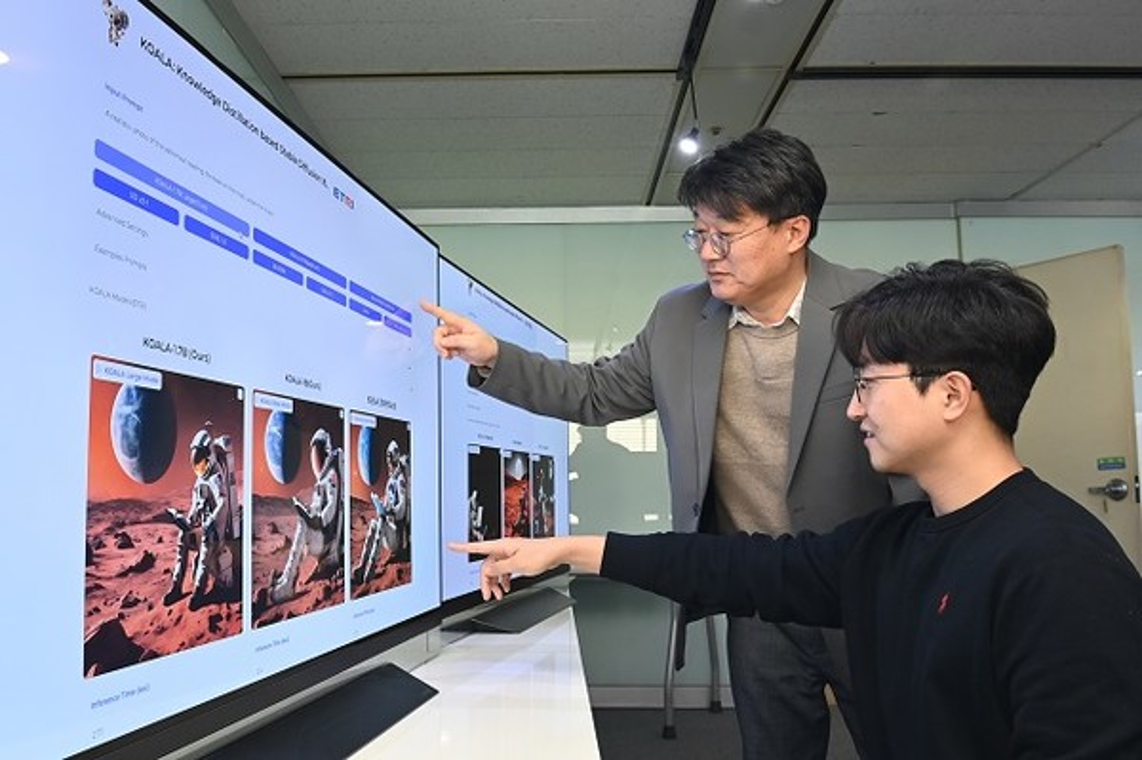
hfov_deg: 67.4
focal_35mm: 27
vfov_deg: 47.9
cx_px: 571
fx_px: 856
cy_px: 380
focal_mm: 18
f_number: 6.3
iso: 1250
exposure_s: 1/60
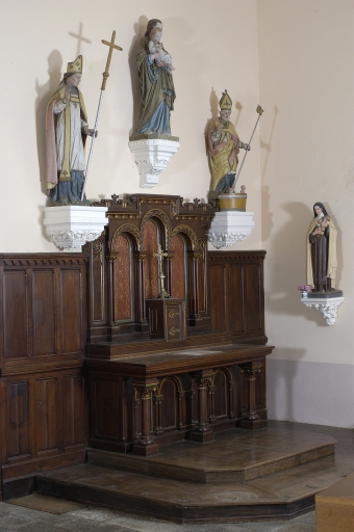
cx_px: 177
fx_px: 932
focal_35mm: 63
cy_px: 266
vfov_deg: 31.9
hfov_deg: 21.5
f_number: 14
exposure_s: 2
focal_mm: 42
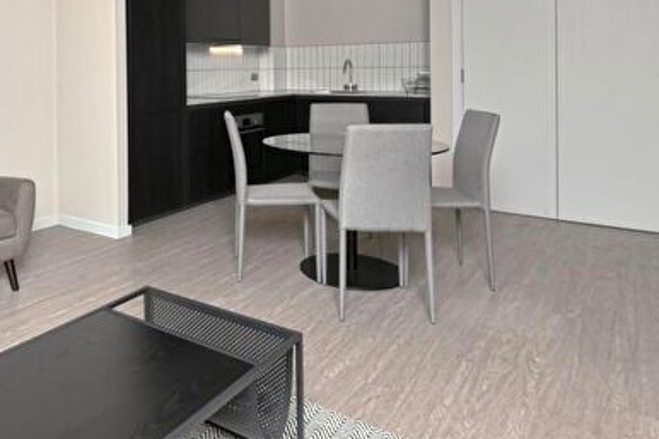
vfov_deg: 42.6
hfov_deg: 59.2
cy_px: 80
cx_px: 142
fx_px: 531
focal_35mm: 29
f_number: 8
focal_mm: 14
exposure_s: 1/125
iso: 400
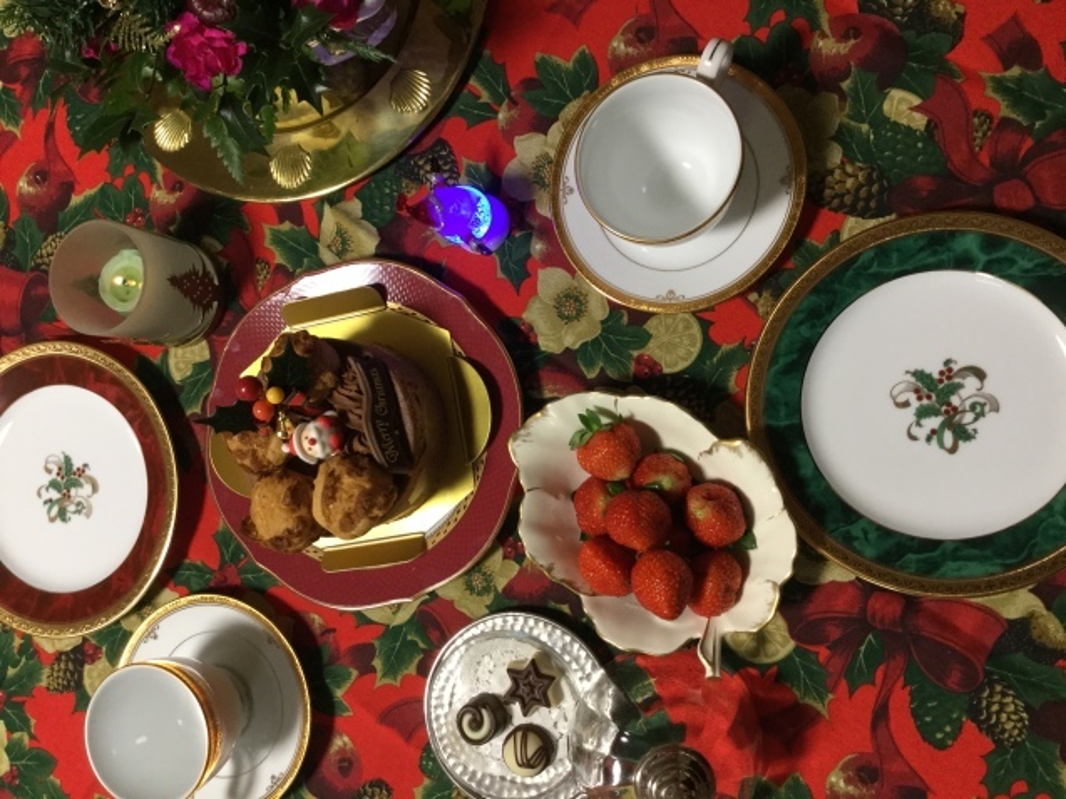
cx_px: 533
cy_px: 400
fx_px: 954
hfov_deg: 58.4
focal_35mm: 31
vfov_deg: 45.4
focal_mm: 3.3
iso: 80
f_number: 2.4
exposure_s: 1/30
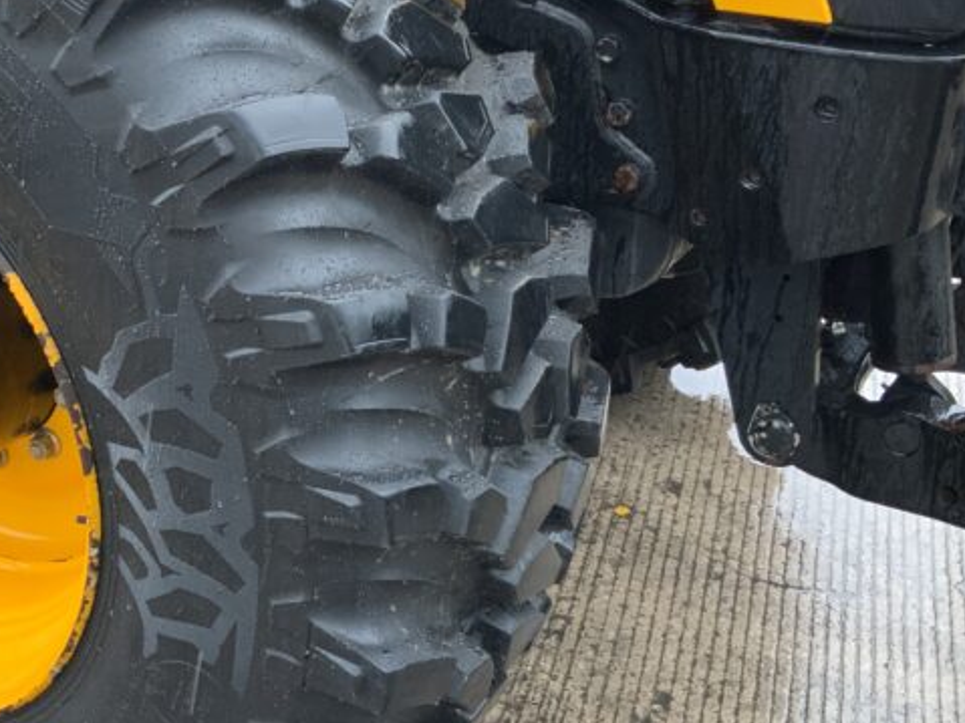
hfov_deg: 30.3
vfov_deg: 23.6
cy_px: 338
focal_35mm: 62
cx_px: 161
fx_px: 1728
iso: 64
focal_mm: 3
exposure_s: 1/69
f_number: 1.8
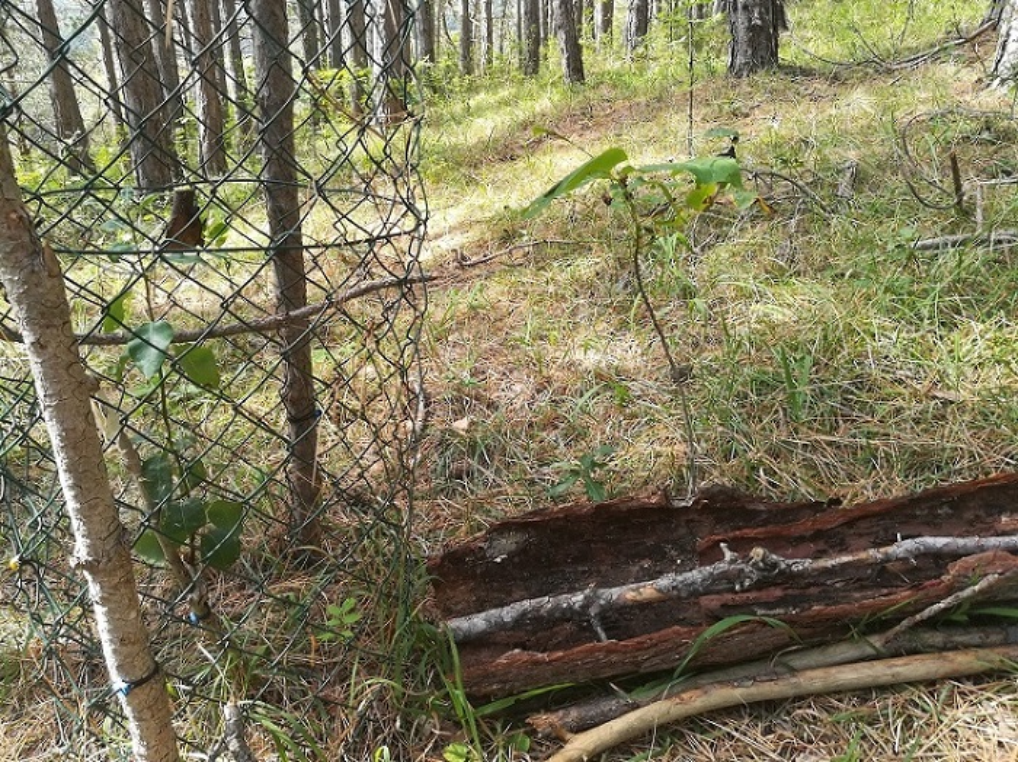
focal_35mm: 26
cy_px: 381
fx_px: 764
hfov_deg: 67.3
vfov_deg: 53.0
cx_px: 509
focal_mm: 3.83
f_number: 2.2
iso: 100
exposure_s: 1/120
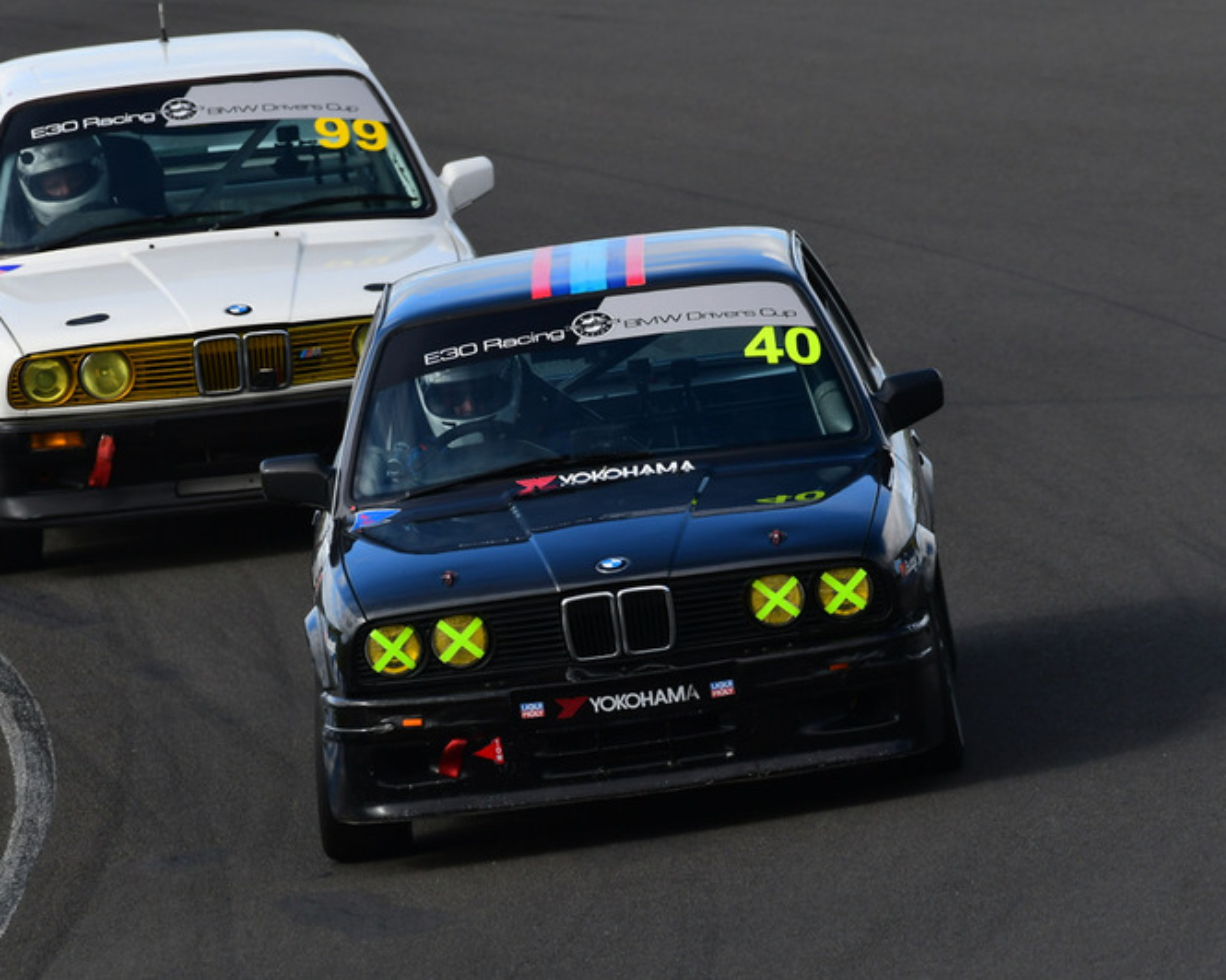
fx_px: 23984
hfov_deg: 2.9
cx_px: 524
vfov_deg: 2.3
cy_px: 490
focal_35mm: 661
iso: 400
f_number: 9
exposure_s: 1/640
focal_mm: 390
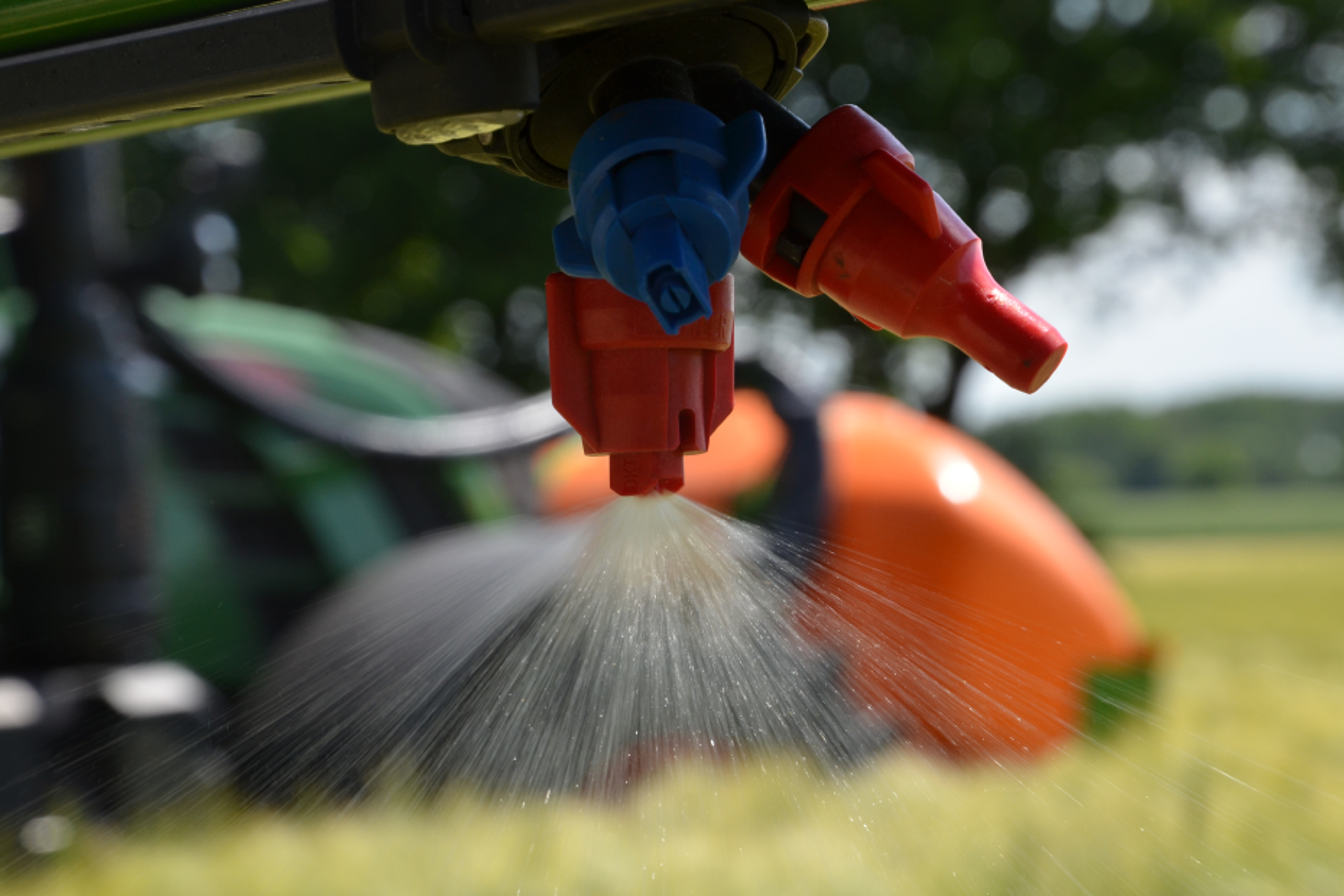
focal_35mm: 128
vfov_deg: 10.8
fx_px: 4760
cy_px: 448
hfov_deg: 16.1
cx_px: 672
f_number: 10
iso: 400
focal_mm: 85
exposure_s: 1/400
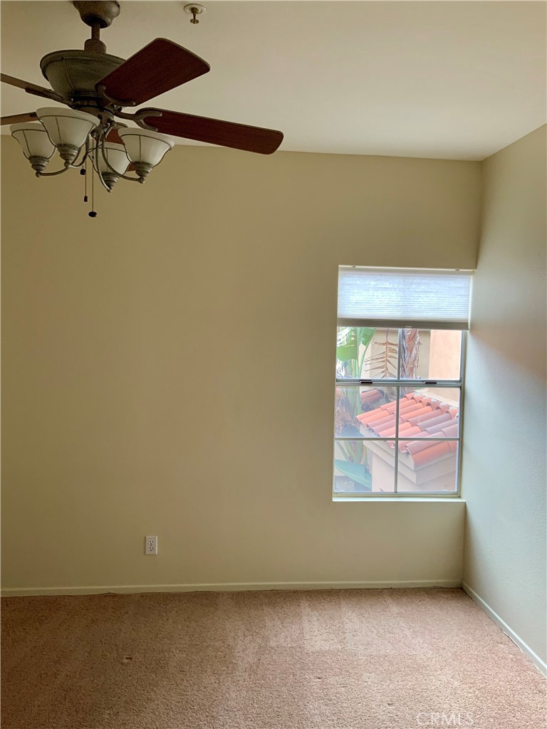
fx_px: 611
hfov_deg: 48.2
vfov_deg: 61.7
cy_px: 364
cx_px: 274
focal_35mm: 29
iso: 64
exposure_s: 1/122
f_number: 1.8
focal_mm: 3
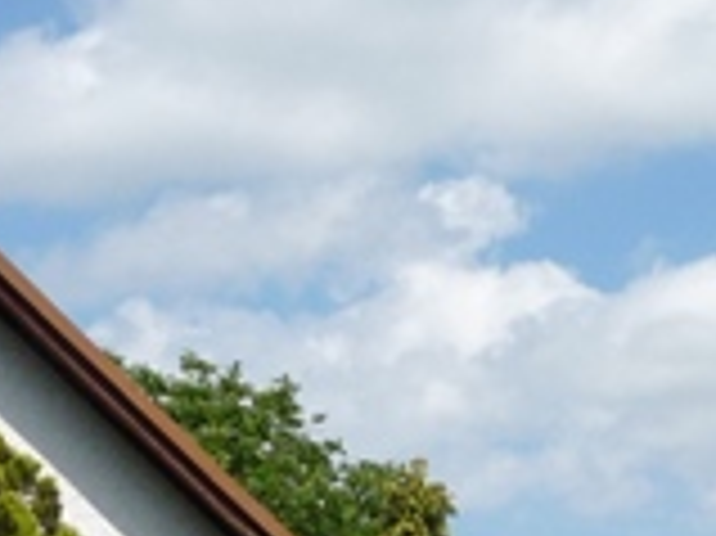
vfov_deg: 10.2
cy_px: 757
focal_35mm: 141
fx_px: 2914
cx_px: 941
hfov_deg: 13.5
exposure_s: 1/250
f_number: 8
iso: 100
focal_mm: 5.3
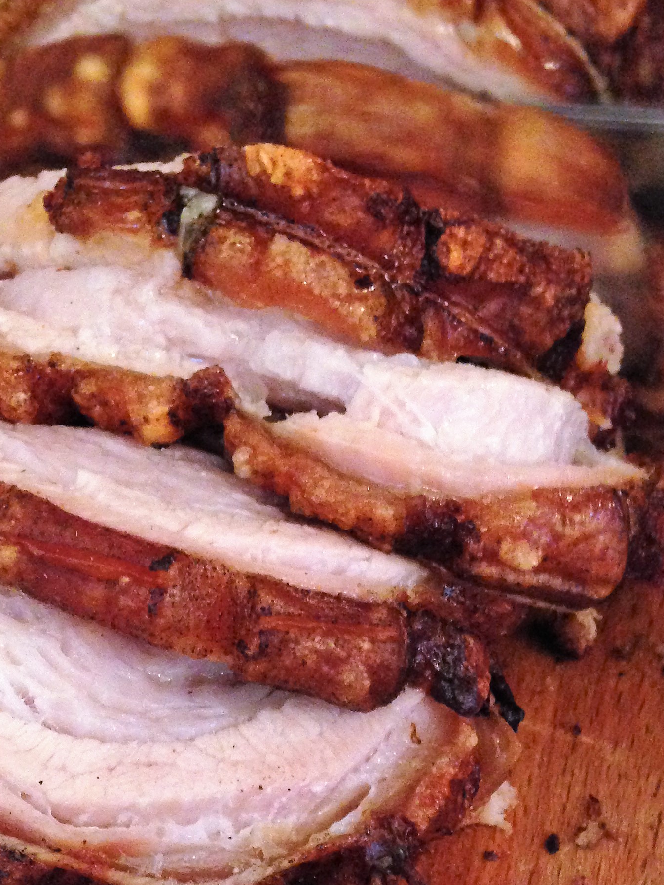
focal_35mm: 60
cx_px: 198
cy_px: 670
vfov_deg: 31.6
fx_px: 1535
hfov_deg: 24.2
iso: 400
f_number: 2.4
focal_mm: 4.12
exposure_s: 1/15
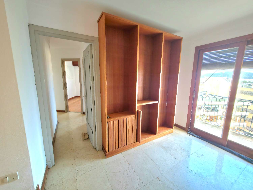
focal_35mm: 13
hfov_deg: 106.2
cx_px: 126
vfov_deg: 89.9
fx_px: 95
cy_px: 95
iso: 64
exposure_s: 1/50.3
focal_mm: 2.2
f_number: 1.9
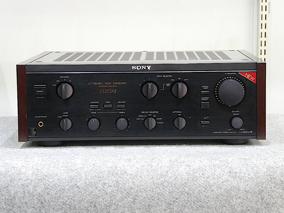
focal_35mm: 98
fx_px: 804
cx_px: 142
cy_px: 106
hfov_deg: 20.0
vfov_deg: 15.1
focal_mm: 17.5
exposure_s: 1/6
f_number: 5
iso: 200
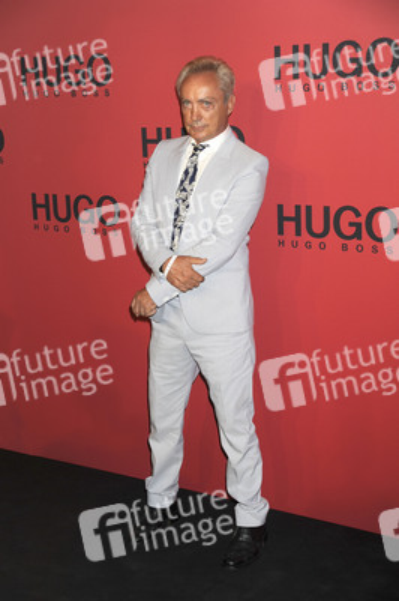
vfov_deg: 32.4
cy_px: 300
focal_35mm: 62
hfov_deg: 21.9
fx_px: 1032
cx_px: 200
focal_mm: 62
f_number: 6.3
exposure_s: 1/160
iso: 400
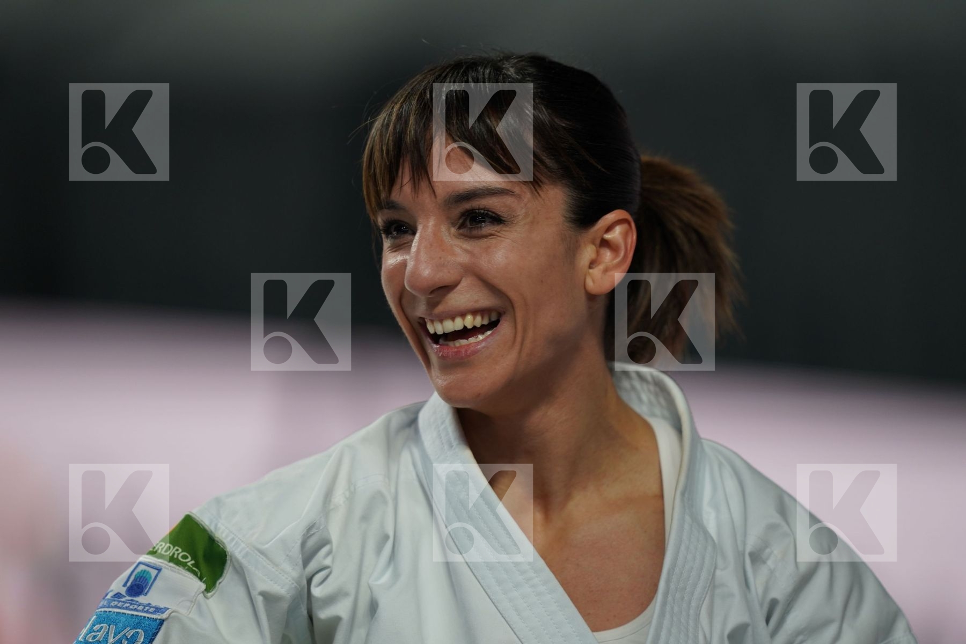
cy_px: 322
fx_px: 10732
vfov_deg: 3.4
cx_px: 483
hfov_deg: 5.2
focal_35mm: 400
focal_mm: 400
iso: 640
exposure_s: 1/400
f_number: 2.8
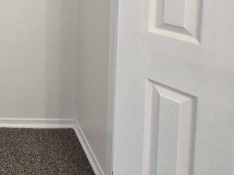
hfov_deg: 38.9
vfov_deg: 30.7
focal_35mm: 37
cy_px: -51
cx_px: -37
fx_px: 250
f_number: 2.2
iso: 100
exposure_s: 1/60
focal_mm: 2.2
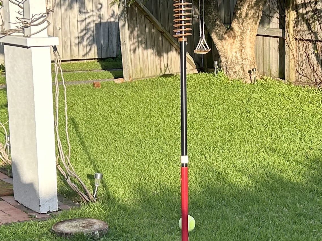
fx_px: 865
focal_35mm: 93
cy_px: 175
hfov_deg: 20.8
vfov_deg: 15.8
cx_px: 273
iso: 50
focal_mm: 5.7
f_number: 1.5
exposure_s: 1/1048
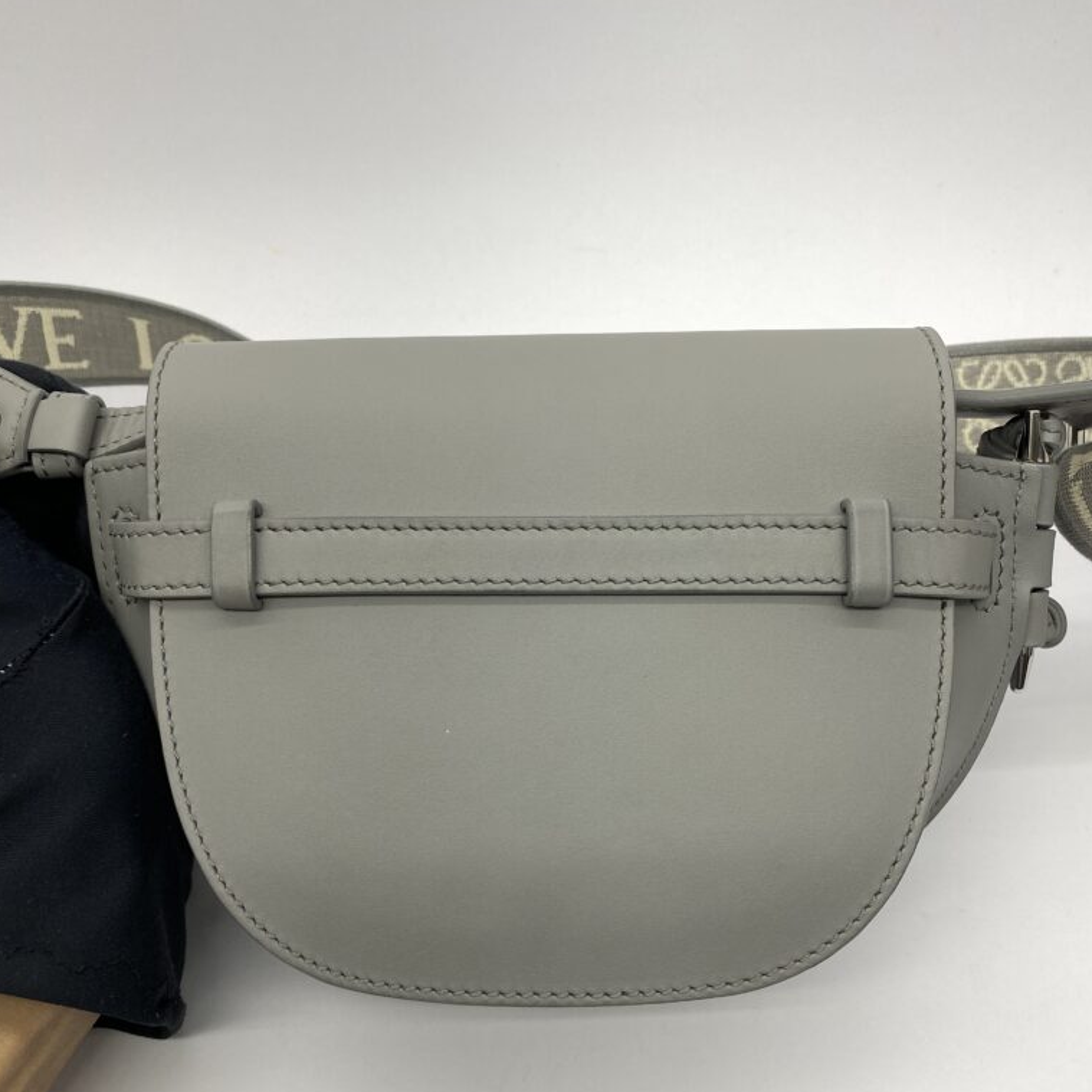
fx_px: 1106
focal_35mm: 31
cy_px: 630
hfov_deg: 52.5
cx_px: 545
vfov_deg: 52.3
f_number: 1.8
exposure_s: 1/121
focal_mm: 4.25
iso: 32
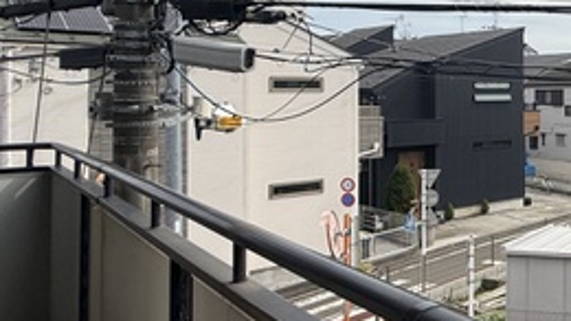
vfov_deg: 28.7
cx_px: 760
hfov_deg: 33.8
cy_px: 91
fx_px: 621
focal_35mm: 41
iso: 50
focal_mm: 2.22
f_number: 2.2
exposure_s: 1/3125
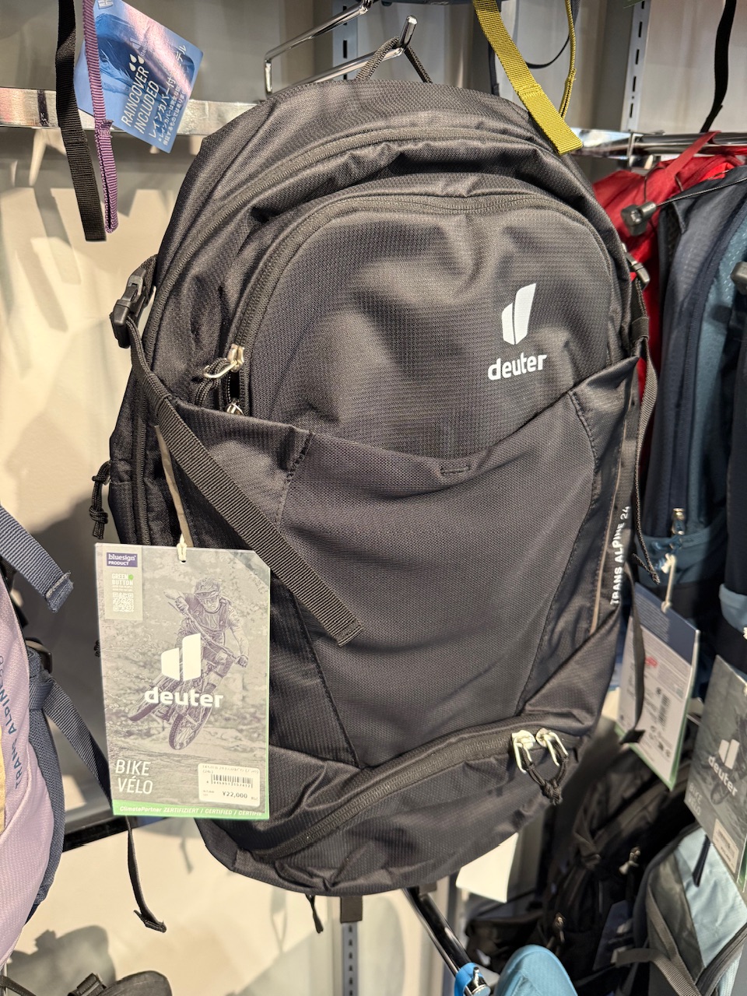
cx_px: 374
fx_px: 691
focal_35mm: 24
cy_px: 498
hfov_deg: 56.8
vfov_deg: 71.6
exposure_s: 1/50
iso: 250
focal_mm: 6.76
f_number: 1.78
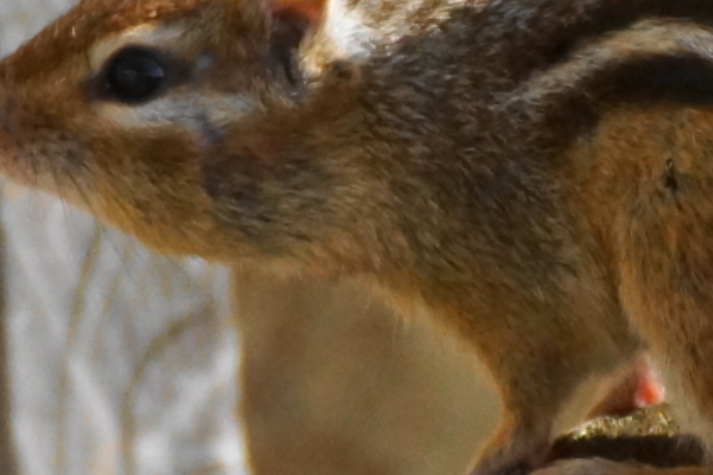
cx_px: 578
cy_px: 315
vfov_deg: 1.6
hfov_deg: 2.3
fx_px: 17546
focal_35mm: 886
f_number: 6.3
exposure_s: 1/400
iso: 640
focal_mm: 250
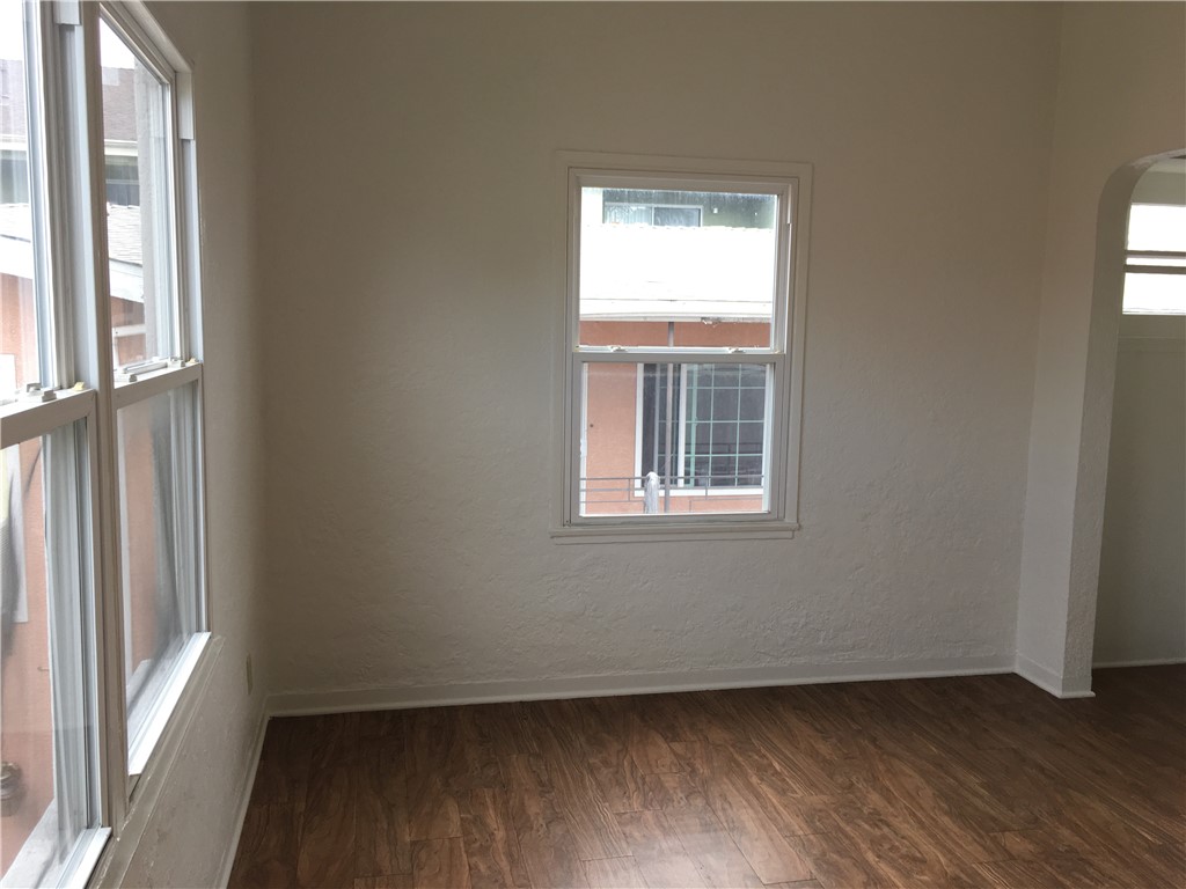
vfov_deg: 48.2
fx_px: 994
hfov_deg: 61.7
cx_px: 593
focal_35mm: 29
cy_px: 444
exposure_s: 1/60
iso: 32
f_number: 2.2
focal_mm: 4.15
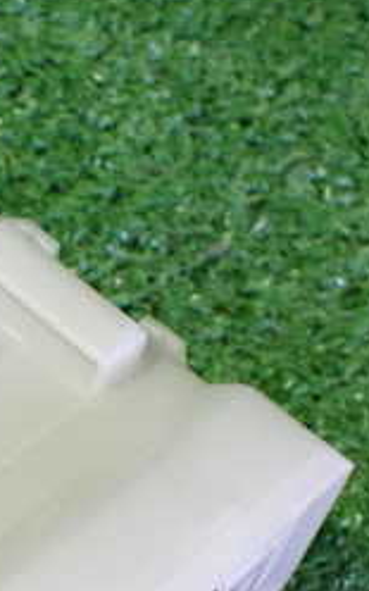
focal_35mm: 77
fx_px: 1239
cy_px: 481
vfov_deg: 26.3
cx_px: -45
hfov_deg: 16.4
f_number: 2.3
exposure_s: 1/40
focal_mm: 5.4
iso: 800
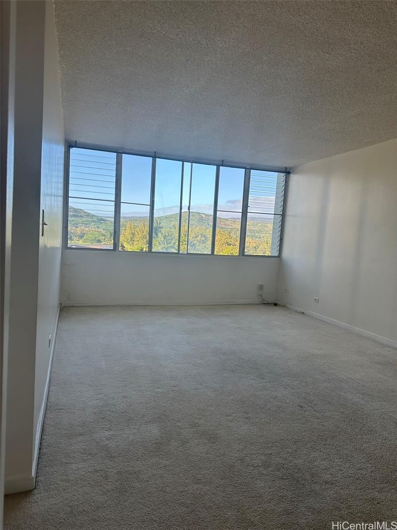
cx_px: 198
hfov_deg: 56.8
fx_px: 367
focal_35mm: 24
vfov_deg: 71.6
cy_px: 265
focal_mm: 6.86
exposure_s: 1/475
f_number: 1.78
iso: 80
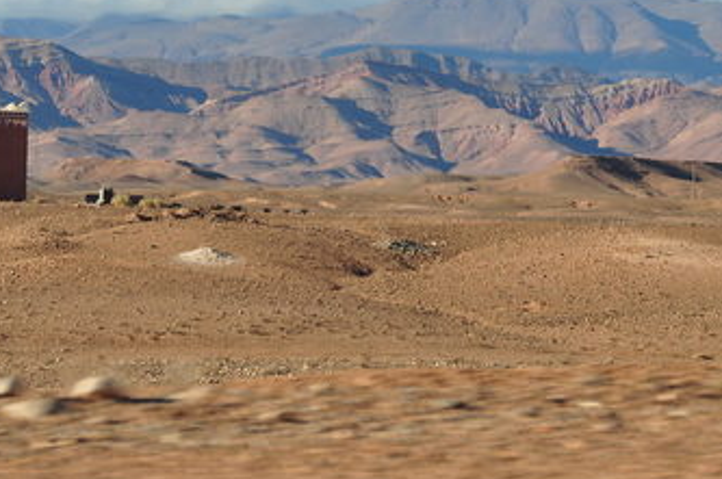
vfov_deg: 6.7
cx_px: 243
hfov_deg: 10.1
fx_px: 4063
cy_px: 89
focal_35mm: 203
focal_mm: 75
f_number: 10
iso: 200
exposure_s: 1/250
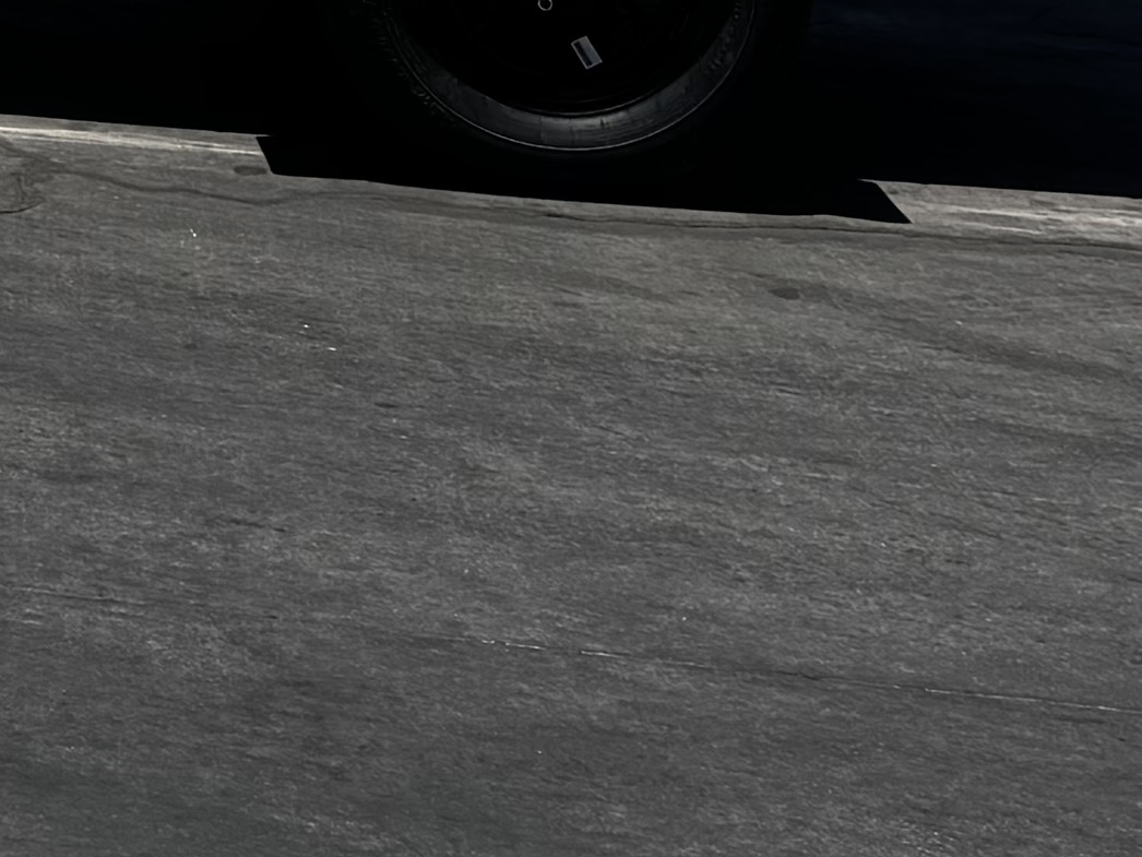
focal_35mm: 131
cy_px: -622
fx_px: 4323
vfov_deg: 10.7
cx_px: -1232
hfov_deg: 12.9
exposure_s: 1/4950
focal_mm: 6.76
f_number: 1.78
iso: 80
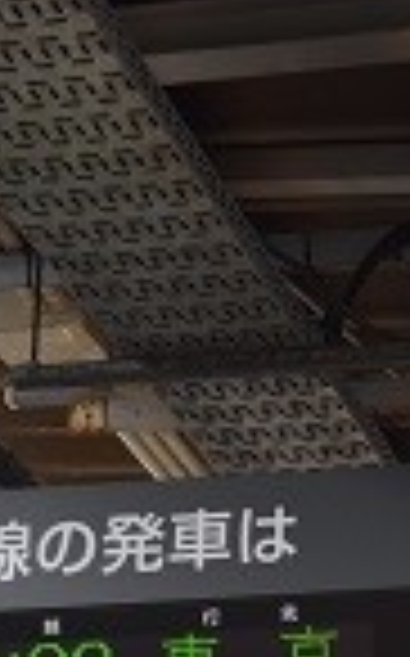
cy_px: 608
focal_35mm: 151
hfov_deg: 8.5
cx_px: 631
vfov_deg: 13.7
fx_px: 2705
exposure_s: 1/100
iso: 400
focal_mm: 32
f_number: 5
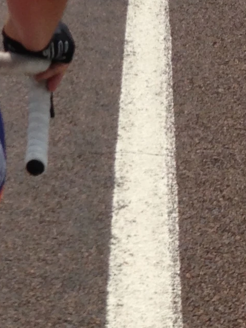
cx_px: -209
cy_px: 187
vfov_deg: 11.7
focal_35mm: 169
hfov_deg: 8.4
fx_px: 1601
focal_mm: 4.13
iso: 50
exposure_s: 1/2169
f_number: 2.4
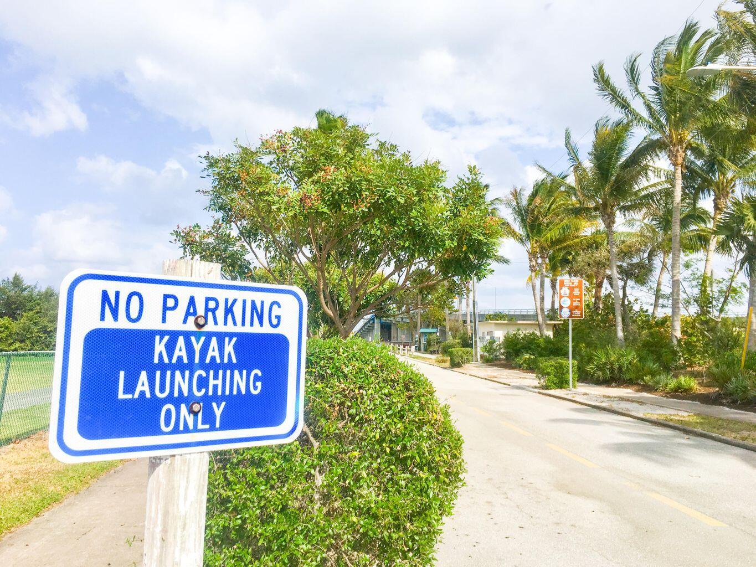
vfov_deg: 48.2
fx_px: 633
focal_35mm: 29
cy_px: 284
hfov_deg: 61.7
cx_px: 378
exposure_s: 1/2481
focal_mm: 4.15
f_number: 2.2
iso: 25
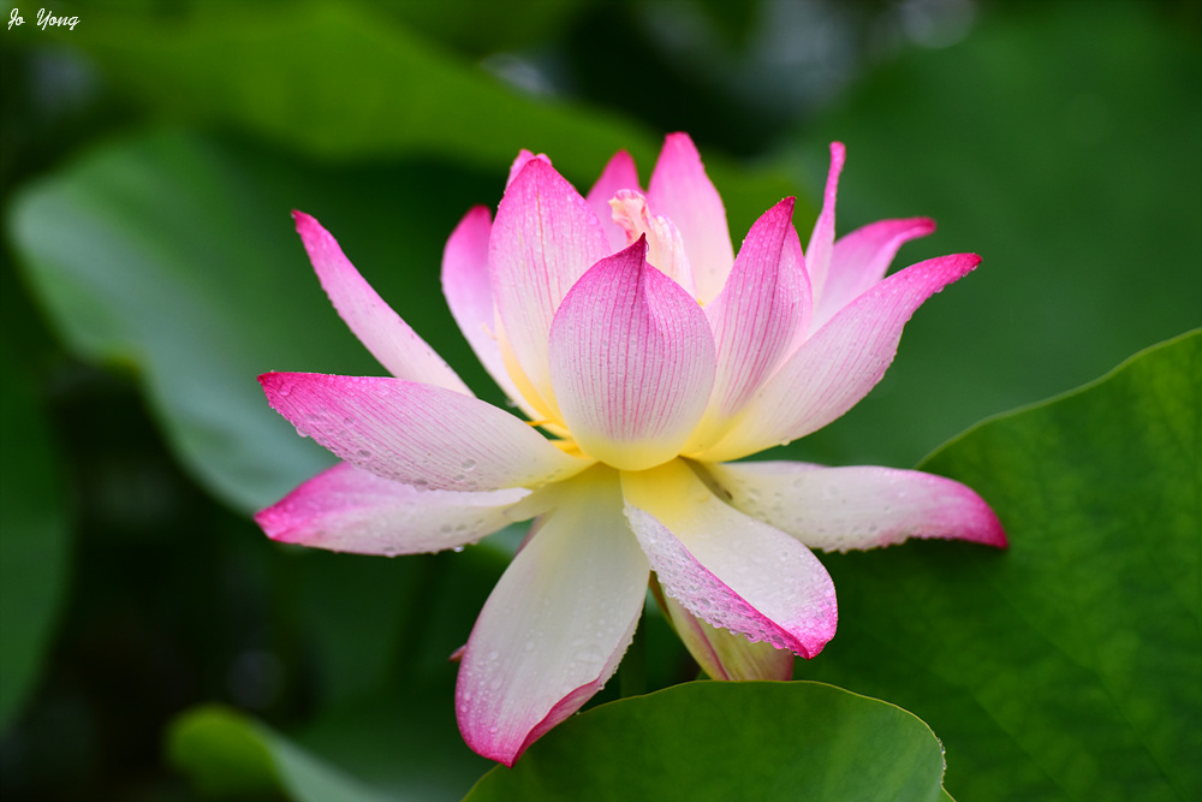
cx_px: 601
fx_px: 7346
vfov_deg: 6.2
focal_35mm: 220
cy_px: 401
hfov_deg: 9.4
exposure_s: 1/200
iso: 1000
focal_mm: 220
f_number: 8
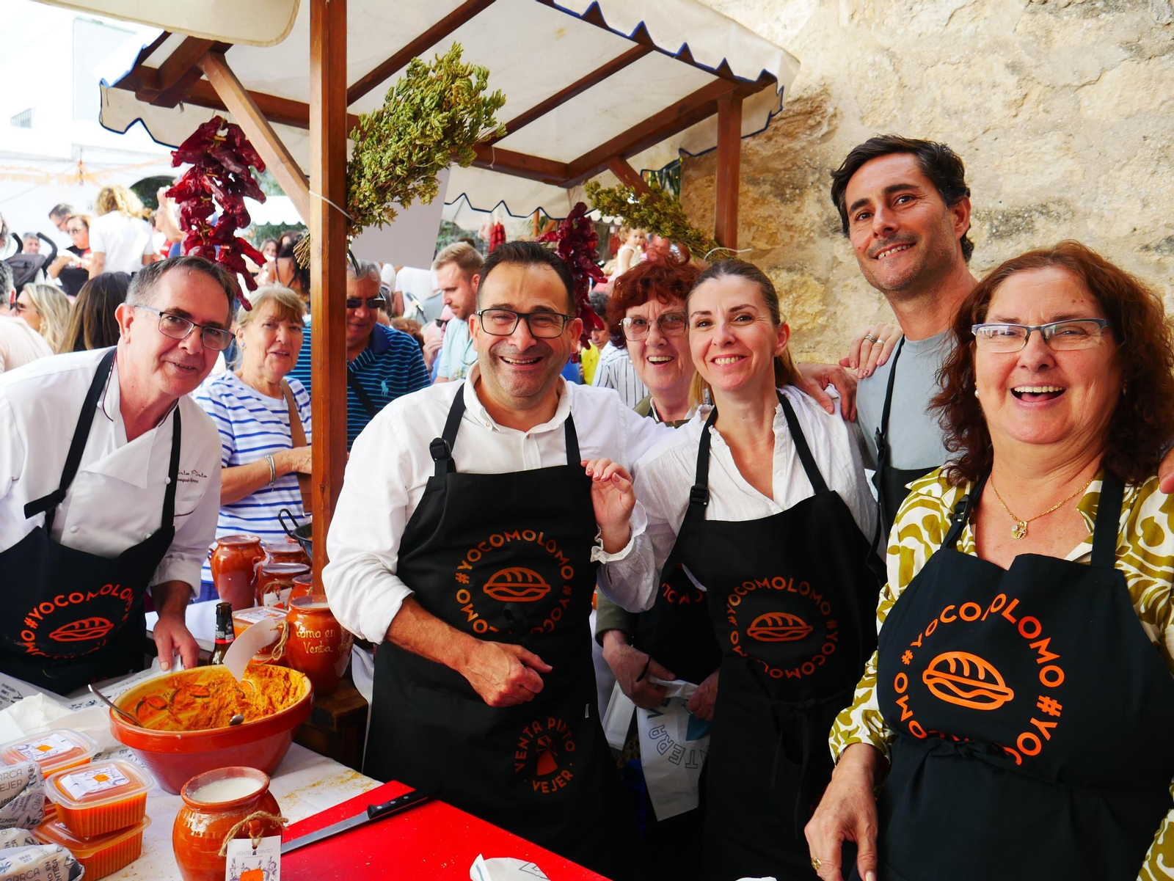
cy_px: 440
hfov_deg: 63.4
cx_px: 587
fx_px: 950
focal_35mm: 28
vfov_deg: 49.8
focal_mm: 14
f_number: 4.5
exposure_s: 1/200
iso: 200
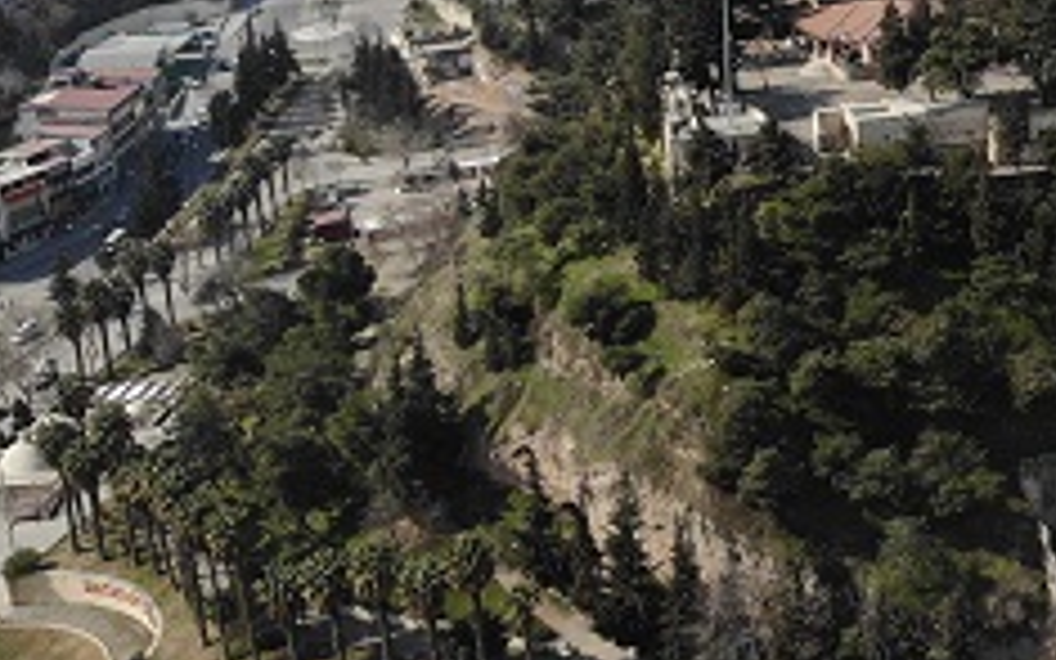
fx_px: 1871
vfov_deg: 19.8
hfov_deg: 29.2
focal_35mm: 65
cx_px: 1087
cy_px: 106
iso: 100
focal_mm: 4.5
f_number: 2.8
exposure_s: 1/1154
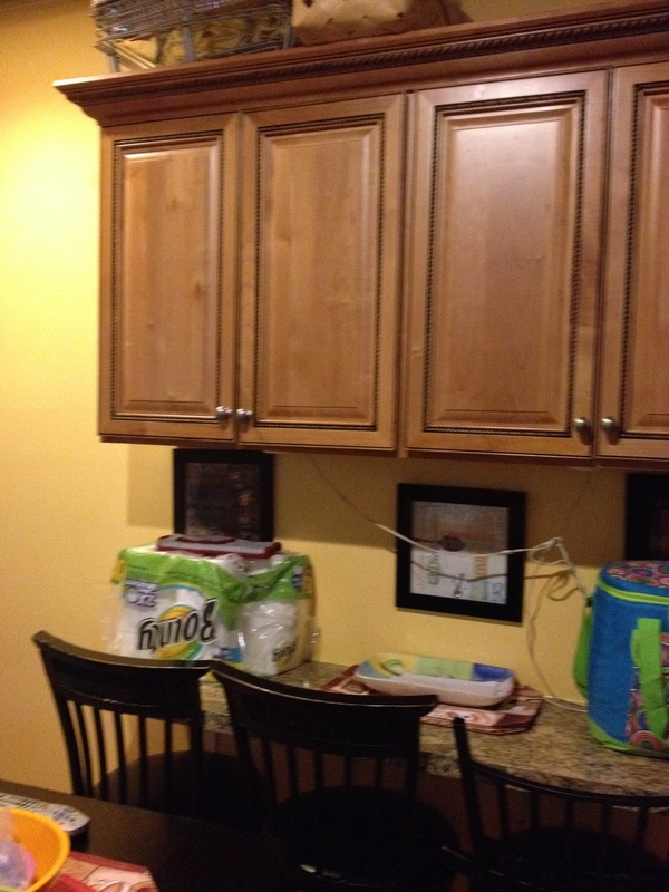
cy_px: 446
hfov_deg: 40.7
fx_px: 902
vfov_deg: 52.6
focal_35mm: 35
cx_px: 334
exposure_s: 1/15
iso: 800
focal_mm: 4.28
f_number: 2.4
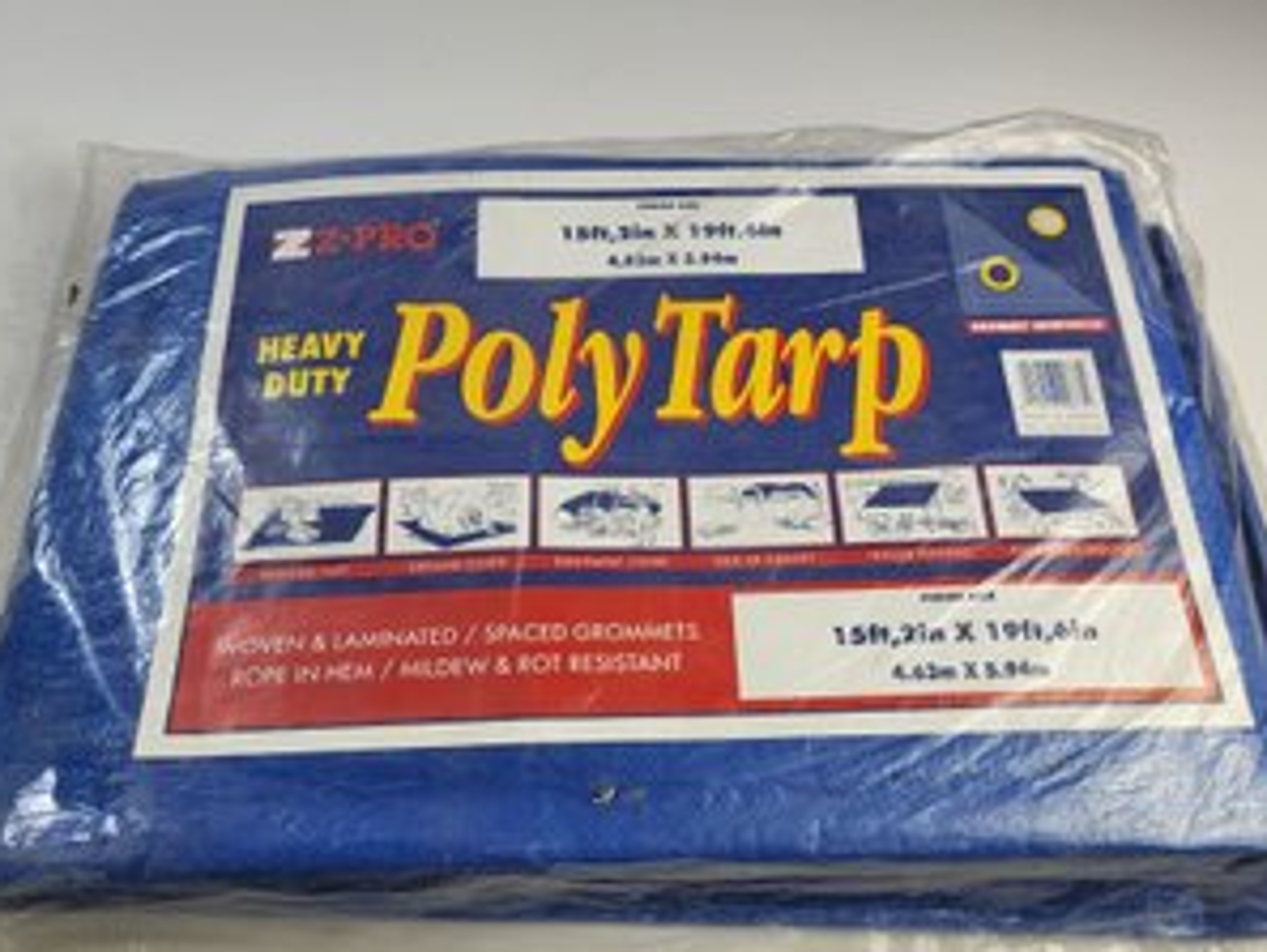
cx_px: 638
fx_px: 1098
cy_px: 514
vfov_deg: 46.8
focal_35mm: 30
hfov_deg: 59.9
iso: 40
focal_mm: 5.4
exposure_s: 1/388
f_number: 1.8
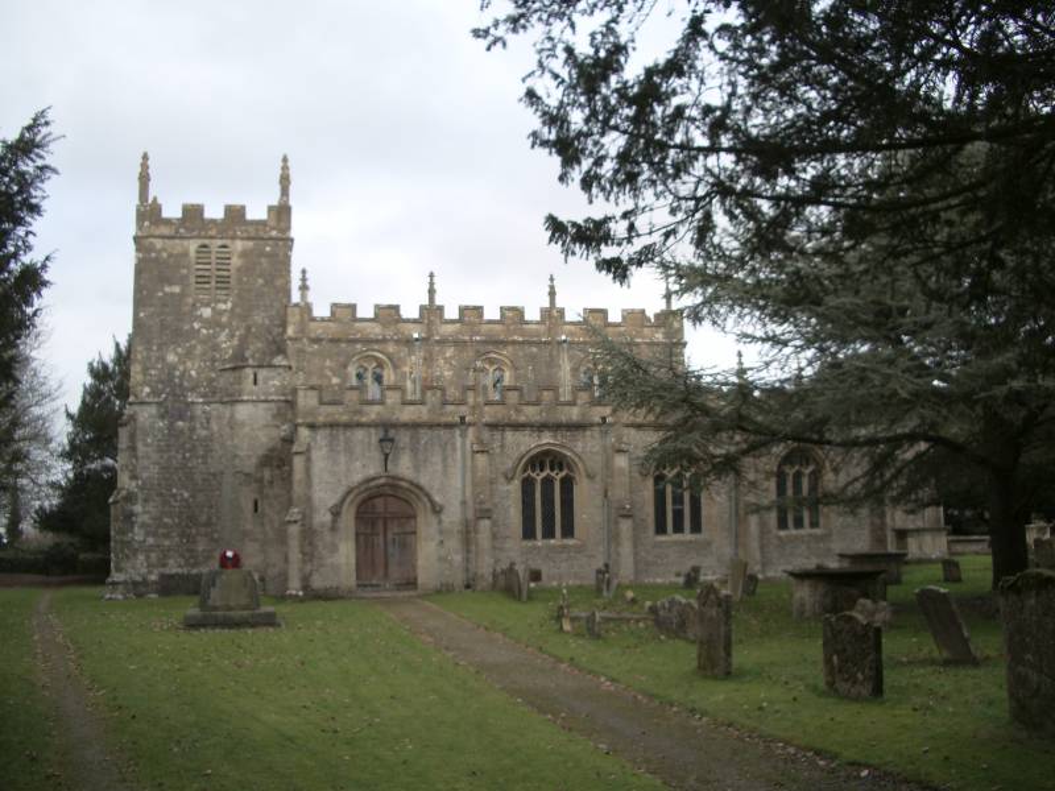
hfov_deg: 52.6
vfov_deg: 40.7
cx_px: 528
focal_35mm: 35
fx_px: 1067
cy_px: 396
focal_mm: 5.8
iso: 50
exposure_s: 1/60
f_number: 2.6
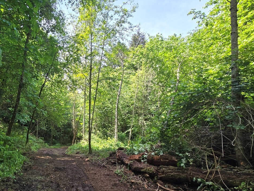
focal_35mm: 22
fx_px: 161
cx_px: 66
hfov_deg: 71.6
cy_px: 124
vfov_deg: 60.0
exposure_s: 1/270
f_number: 2.2
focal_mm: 2.2
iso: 50
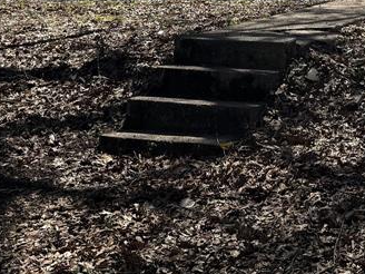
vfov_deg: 18.2
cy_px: -94
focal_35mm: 75
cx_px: 363
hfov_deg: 24.8
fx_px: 791
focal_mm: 6.76
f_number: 1.78
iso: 80
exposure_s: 1/3247
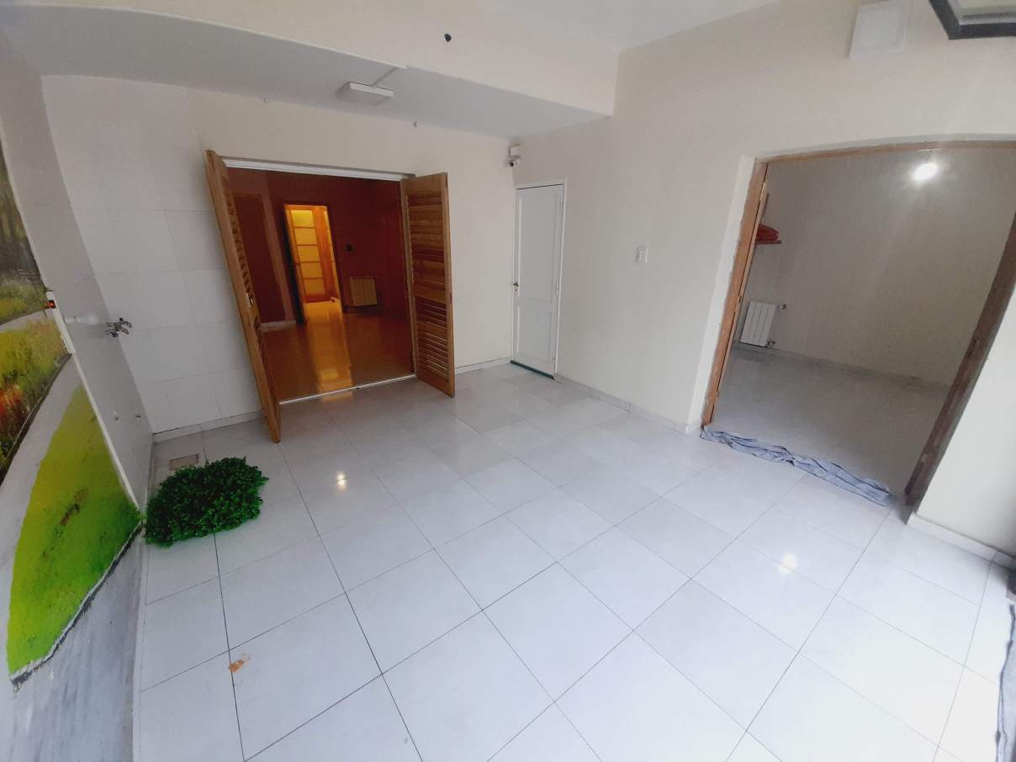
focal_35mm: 13
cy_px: 381
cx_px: 508
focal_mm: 1.42
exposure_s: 1/30
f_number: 2.2
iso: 80
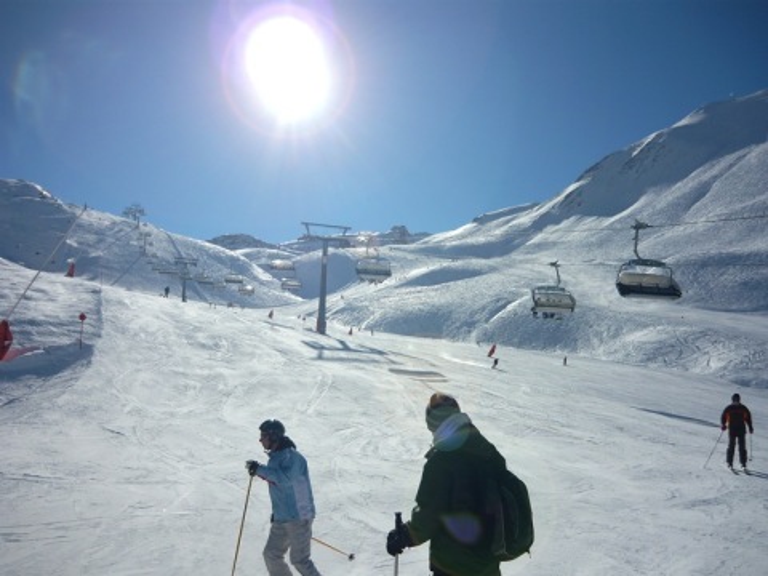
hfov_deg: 55.4
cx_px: 384
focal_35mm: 33
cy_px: 288
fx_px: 732
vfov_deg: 42.9
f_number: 8
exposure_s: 1/500
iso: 100
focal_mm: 5.5
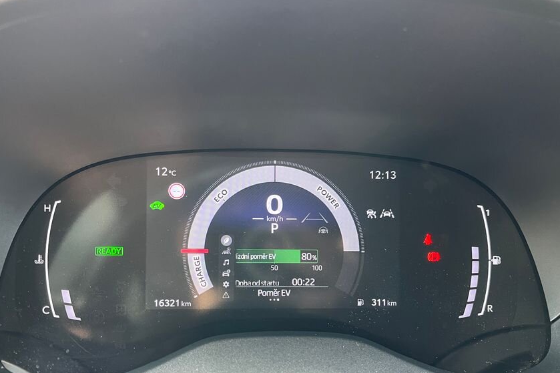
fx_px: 513
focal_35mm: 33
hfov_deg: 57.2
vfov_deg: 39.7
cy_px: 232
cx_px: 262
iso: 160
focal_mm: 5.1
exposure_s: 1/60
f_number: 1.6
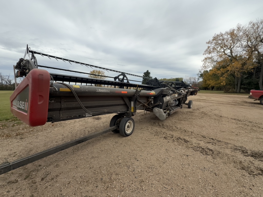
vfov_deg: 81.7
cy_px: 98
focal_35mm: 15
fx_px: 114
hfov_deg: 98.2
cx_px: 132
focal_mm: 2.22
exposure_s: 1/487
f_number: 2.2
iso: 20
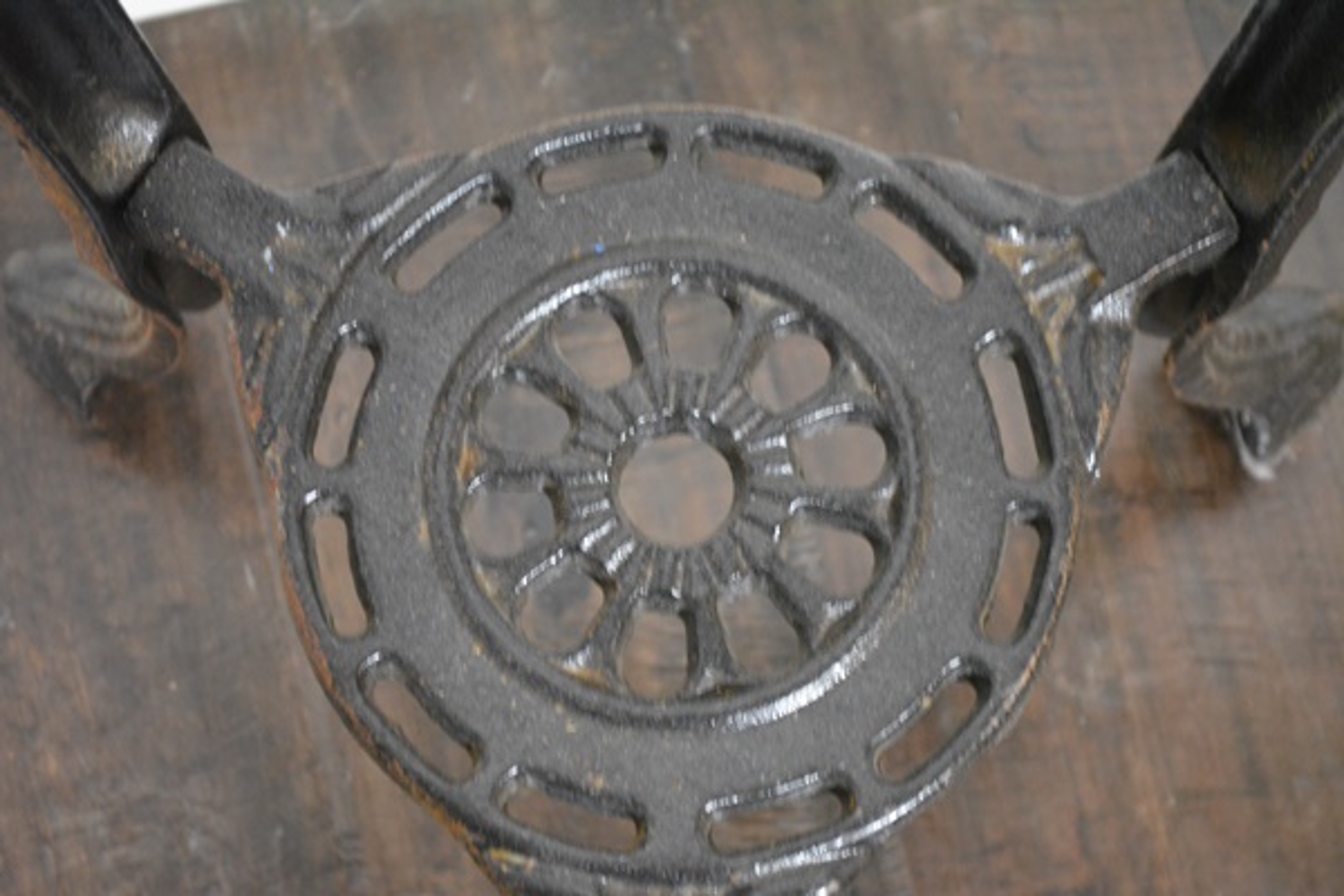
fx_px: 3080
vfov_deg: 16.6
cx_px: 672
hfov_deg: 24.6
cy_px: 448
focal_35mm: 82
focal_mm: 55
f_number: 5.6
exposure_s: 1/25
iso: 3200
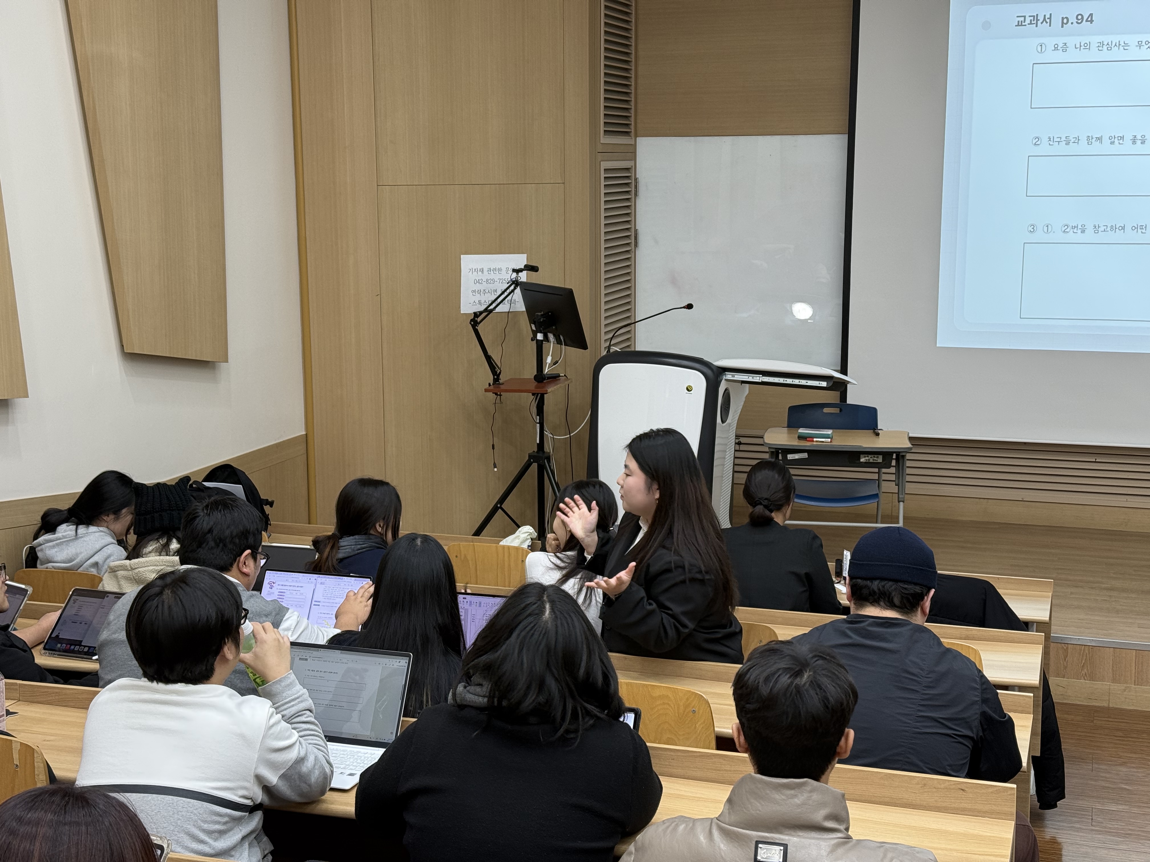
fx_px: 1595
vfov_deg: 30.3
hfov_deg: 39.7
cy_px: 431
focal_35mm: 48
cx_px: 575
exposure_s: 1/60
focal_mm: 6.76
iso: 80
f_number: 1.78
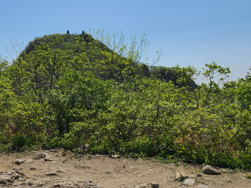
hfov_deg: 45.7
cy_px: 47
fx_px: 290
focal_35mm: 40
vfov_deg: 35.2
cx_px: 73
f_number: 1.8
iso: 40
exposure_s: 1/4820
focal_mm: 5.4
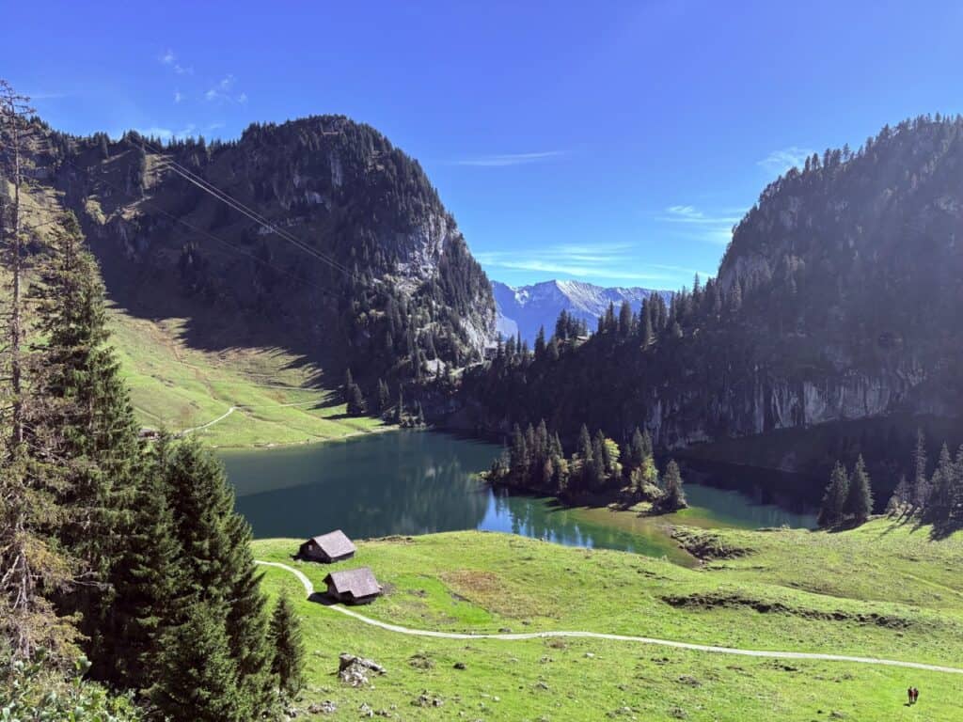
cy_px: 361
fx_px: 723
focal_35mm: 26
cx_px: 482
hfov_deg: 67.3
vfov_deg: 53.1
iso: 50
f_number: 1.6
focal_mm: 5.96
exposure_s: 1/1799
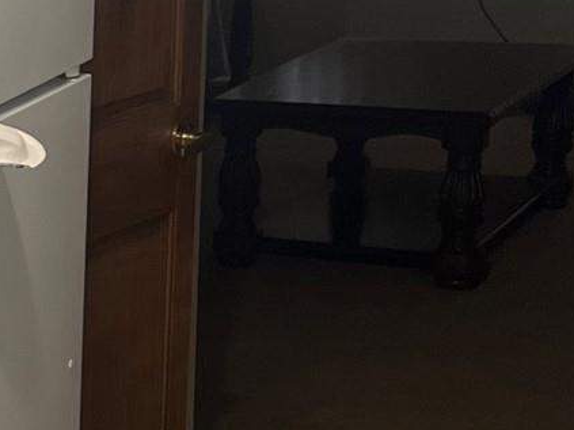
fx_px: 2089
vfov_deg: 11.8
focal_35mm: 126
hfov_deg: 13.5
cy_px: 248
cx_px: -569
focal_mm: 5.7
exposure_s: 1/60
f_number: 1.5
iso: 64
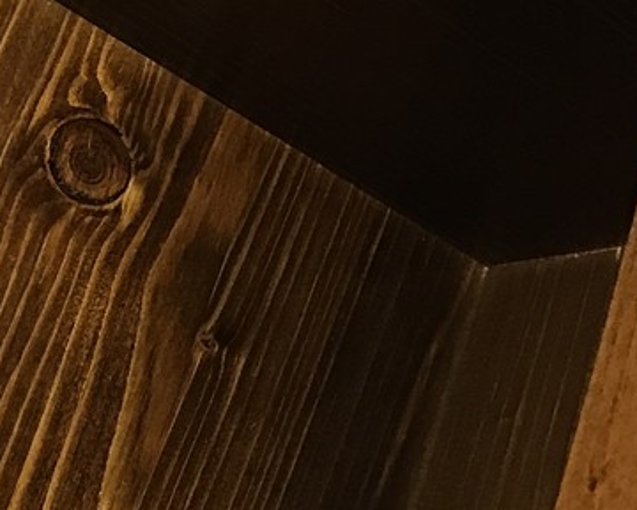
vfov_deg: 13.5
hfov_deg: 15.5
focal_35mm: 114
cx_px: -325
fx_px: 2149
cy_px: 209
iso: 40
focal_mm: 3.99
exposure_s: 1/17
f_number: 1.8
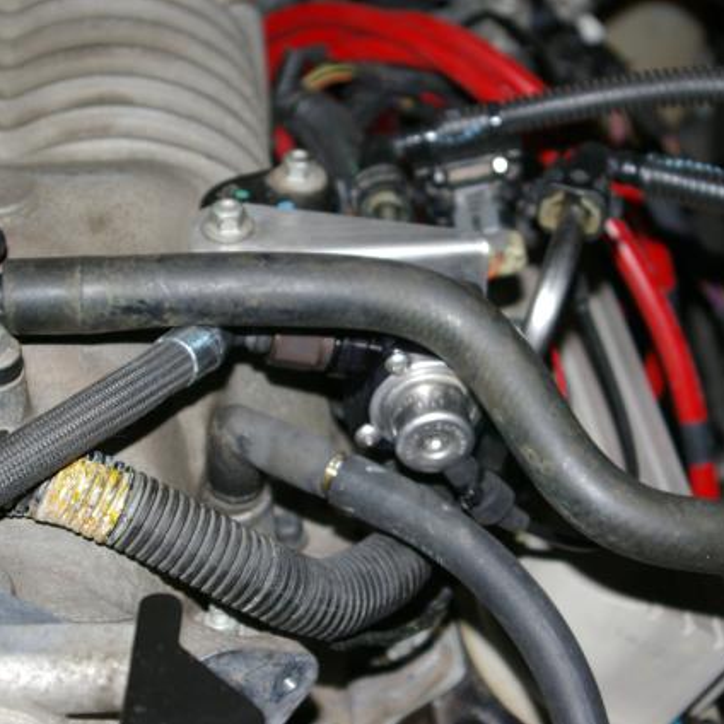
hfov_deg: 22.3
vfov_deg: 22.5
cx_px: 516
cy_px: 362
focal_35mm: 77
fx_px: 1822
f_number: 4.5
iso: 200
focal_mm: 40
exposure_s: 1/60
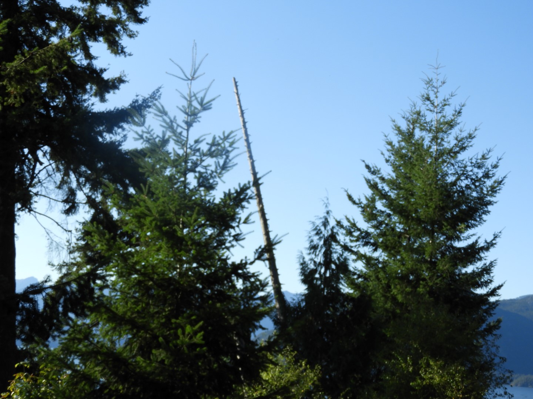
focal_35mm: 60
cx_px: 266
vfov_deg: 24.4
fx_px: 924
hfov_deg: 32.2
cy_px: 200
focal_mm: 10.7
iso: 100
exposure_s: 1/500
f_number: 4.2
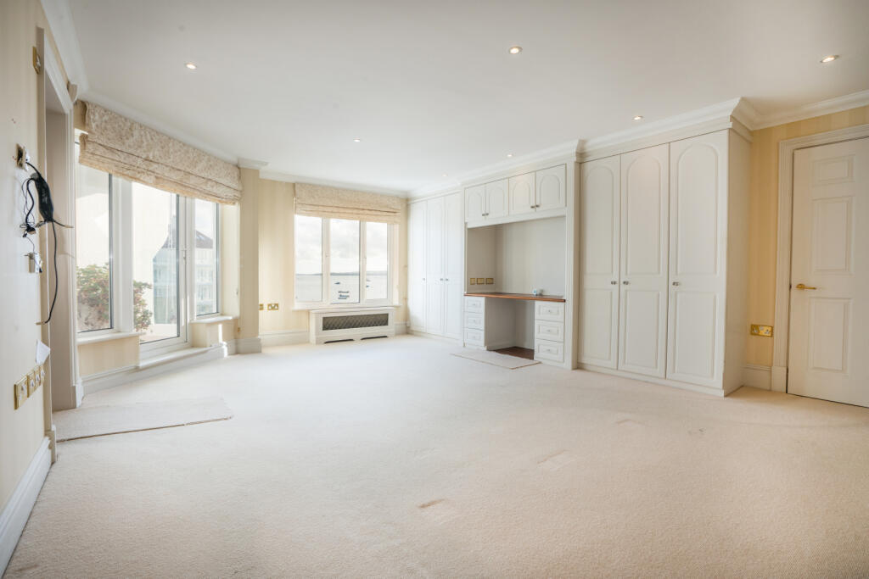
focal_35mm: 16
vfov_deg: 73.8
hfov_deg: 96.7
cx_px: 434
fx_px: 386
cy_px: 290
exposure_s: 1/250
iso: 400
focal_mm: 16
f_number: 11
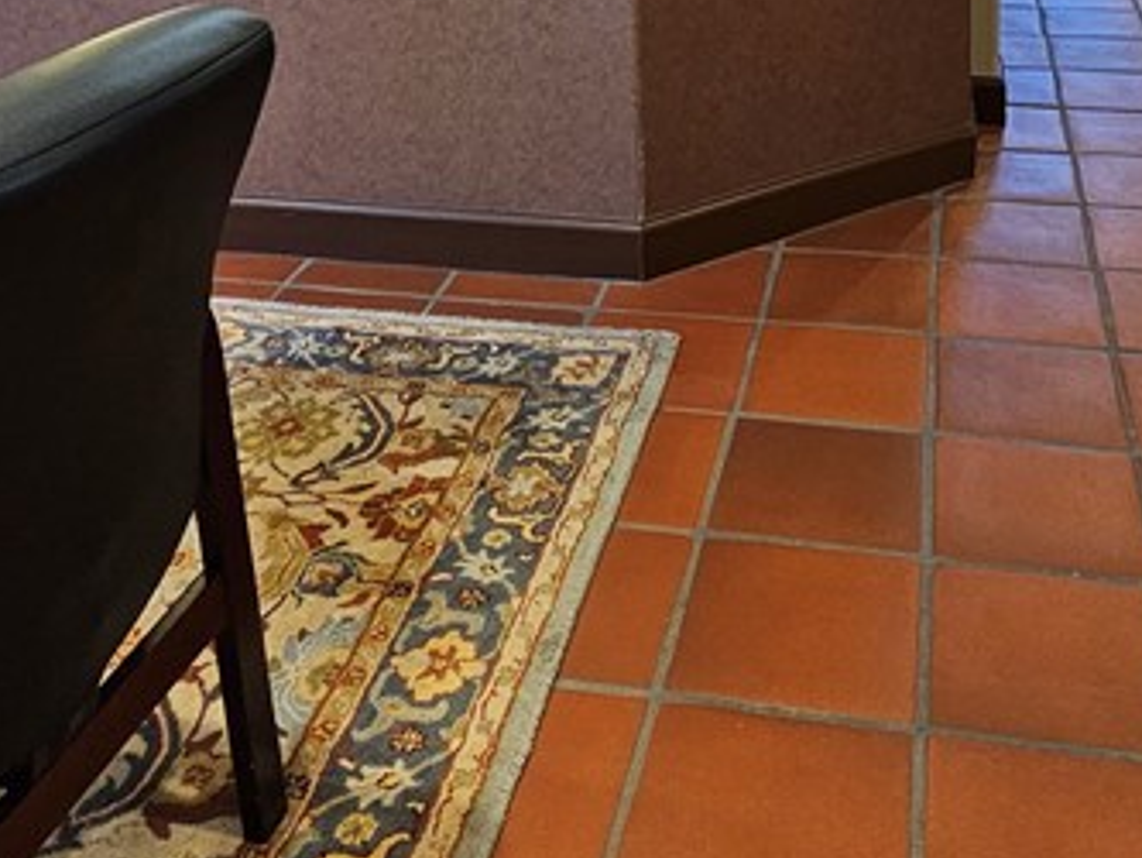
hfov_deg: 46.5
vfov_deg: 29.8
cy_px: -220
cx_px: 686
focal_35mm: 40
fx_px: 1320
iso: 400
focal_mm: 2.2
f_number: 2.2
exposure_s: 1/40
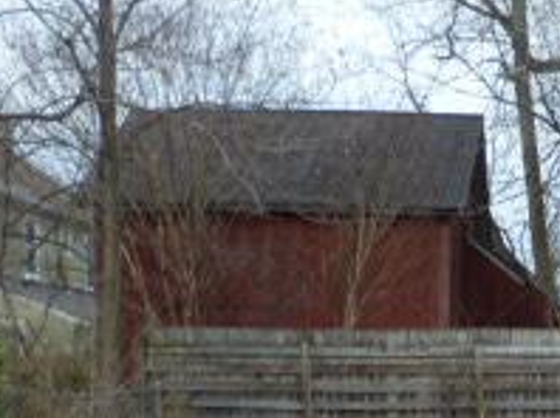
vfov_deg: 17.2
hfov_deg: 22.8
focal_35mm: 81
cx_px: 614
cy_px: 520
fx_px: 1309
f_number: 3.2
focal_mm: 4.4
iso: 80
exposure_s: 1/500
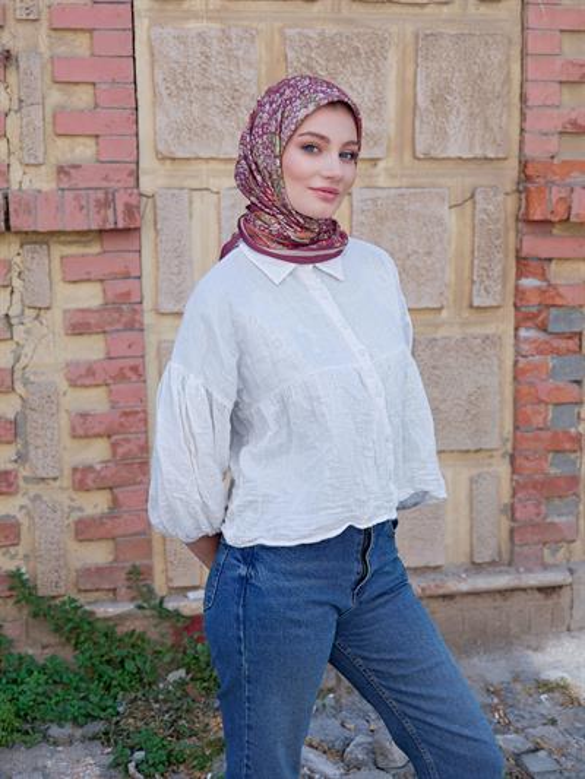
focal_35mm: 55
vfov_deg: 34.9
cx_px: 292
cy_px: 390
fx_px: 1239
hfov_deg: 26.6
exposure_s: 1/500
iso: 320
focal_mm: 70
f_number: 5.6
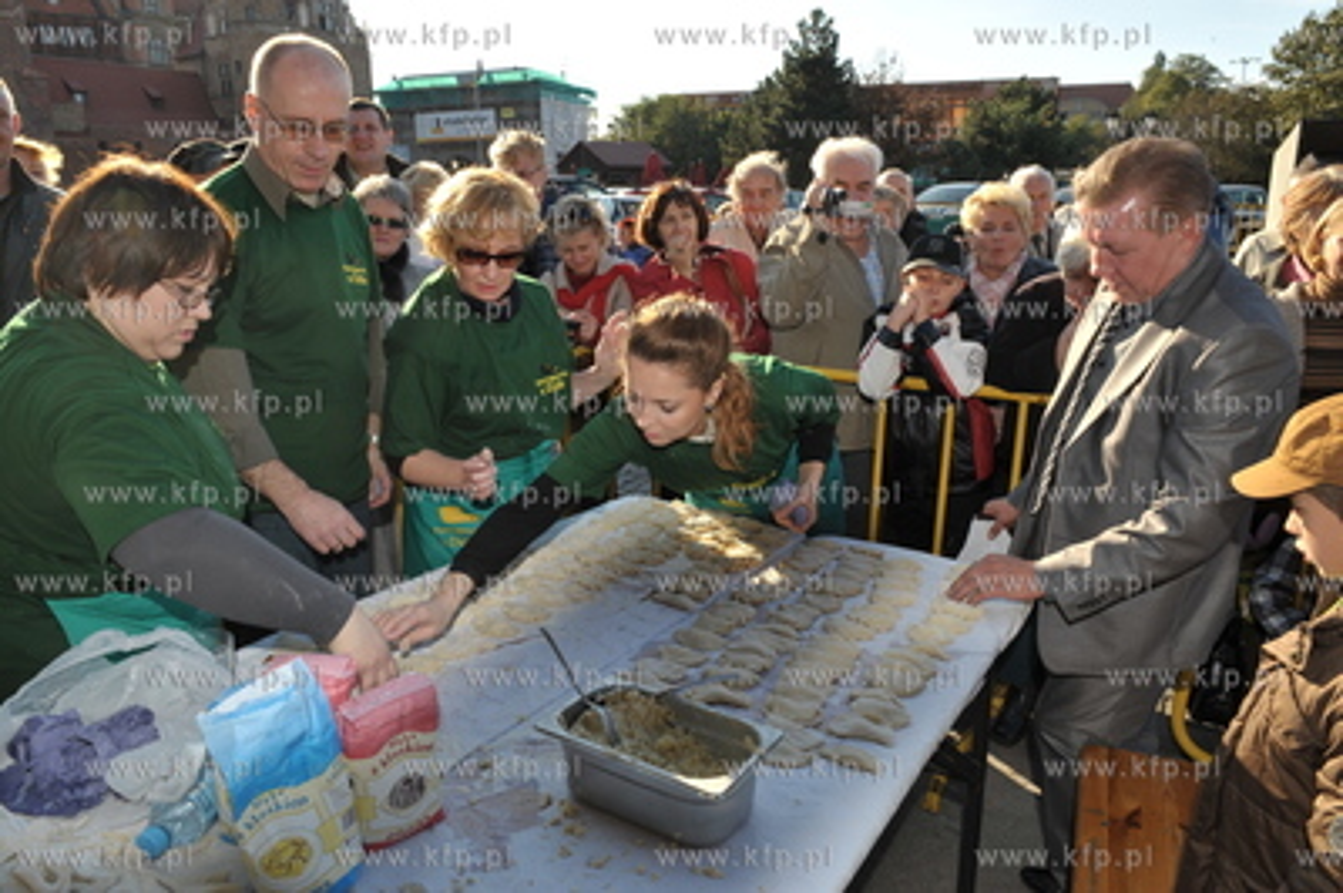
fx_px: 895
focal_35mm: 24
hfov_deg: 73.8
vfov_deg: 53.1
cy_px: 446
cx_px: 672
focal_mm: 24
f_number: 14
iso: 250
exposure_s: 1/80
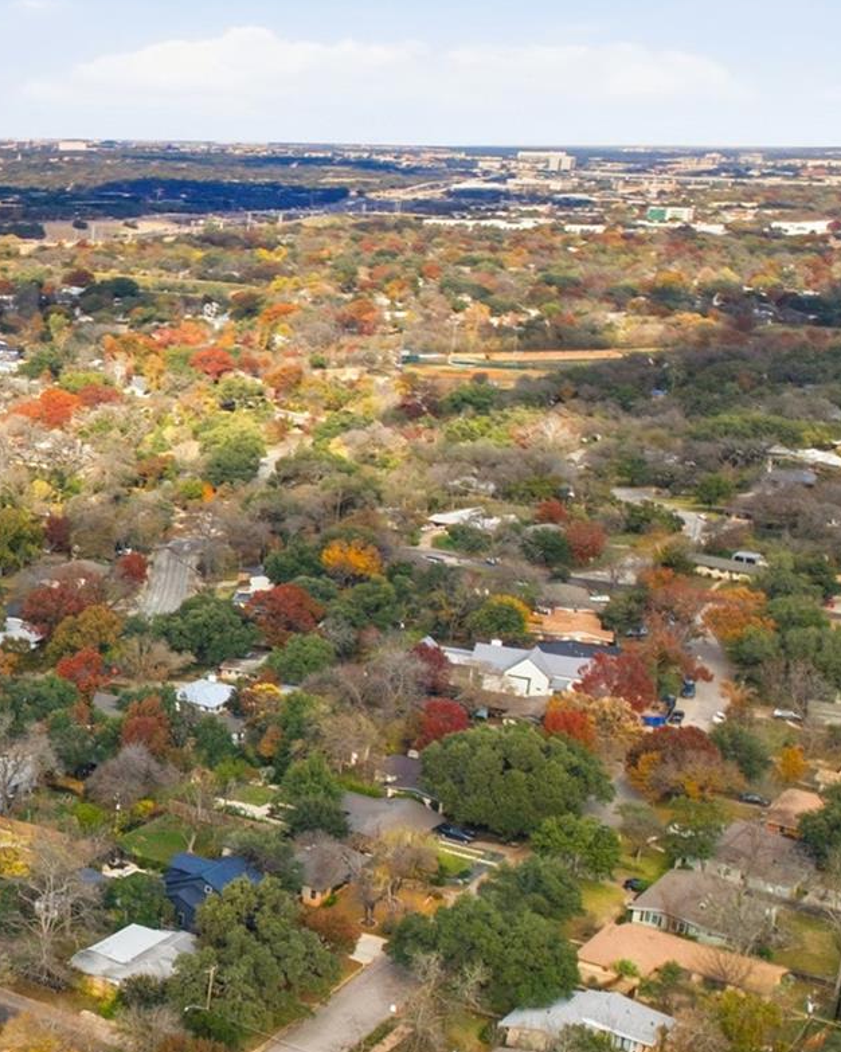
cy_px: 688
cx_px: -400
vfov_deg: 34.5
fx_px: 1681
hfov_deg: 23.1
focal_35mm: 54
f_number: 2.8
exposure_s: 1/100
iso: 100
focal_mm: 8.4
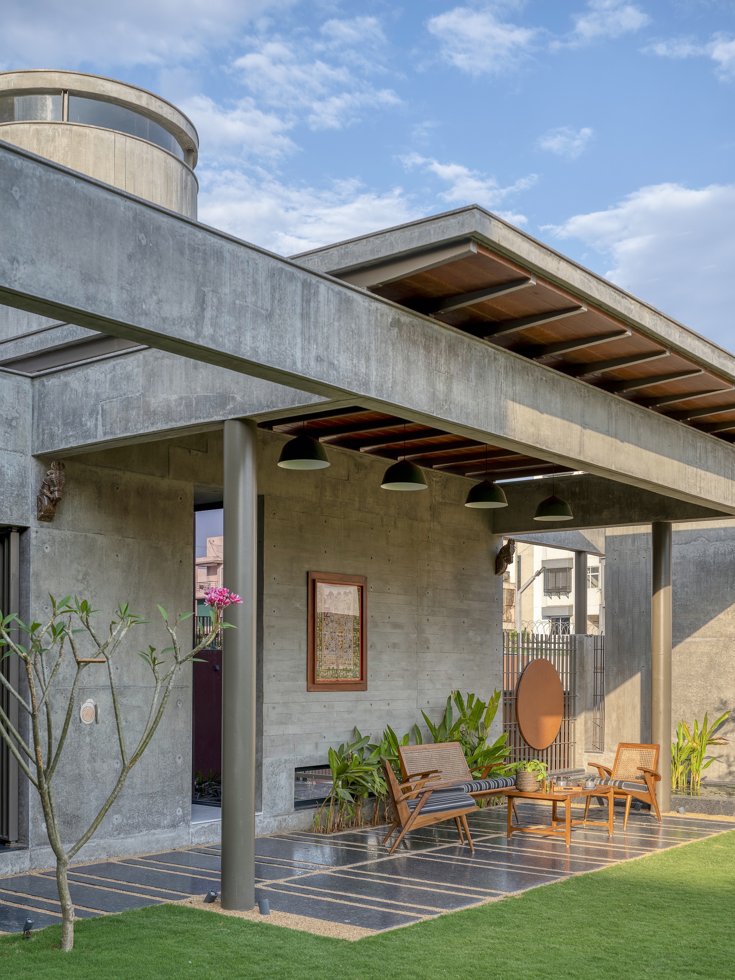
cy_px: 490
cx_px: 368
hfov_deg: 36.0
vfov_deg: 46.8
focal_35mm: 40
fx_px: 1133
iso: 100
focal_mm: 50
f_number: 6.4
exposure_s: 1/105
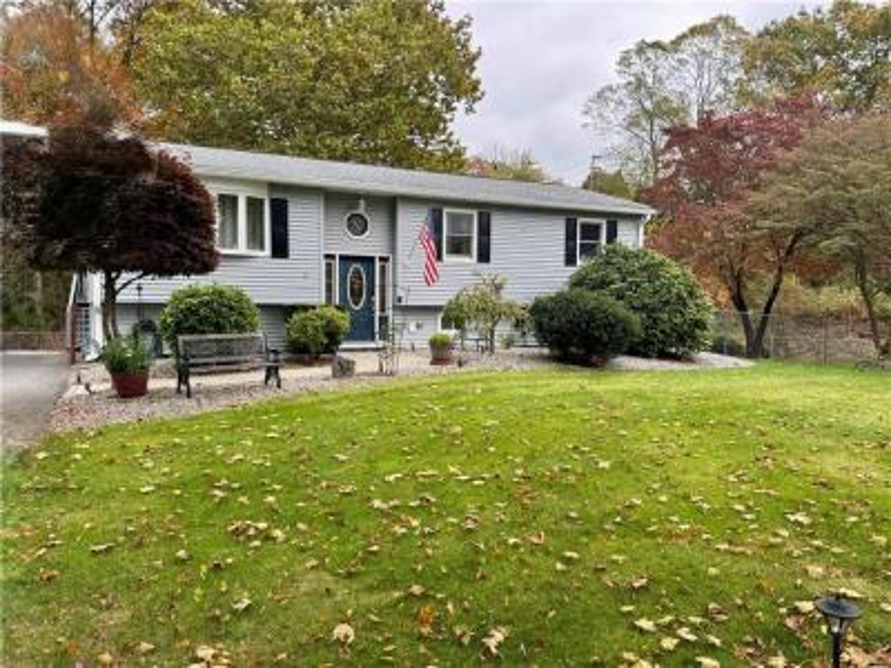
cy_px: 334
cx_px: 446
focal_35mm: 24
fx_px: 618
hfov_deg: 71.6
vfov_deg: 56.8
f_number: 1.78
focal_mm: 6.76
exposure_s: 1/582
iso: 80
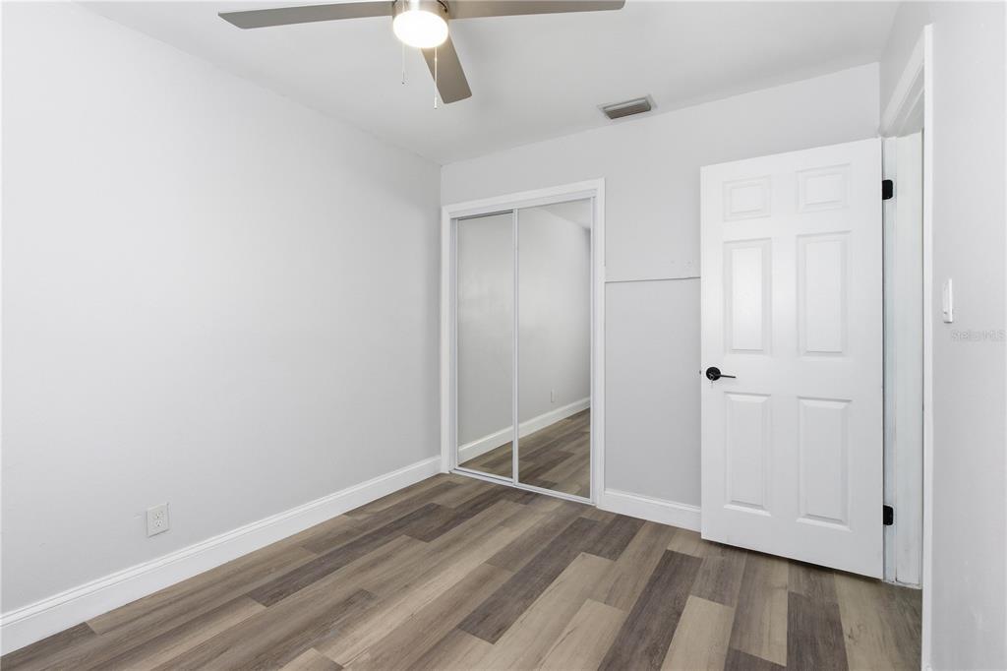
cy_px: 336
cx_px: 504
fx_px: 447
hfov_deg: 96.8
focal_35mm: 16
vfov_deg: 73.7
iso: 1600
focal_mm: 16
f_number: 11
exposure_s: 1/320
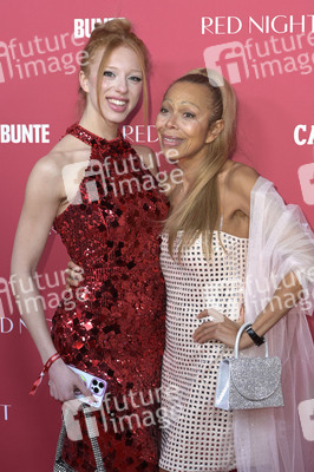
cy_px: 236
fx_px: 917
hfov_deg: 19.4
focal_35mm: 70
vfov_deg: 28.9
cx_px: 157
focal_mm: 70
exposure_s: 1/400
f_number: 5
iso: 1600
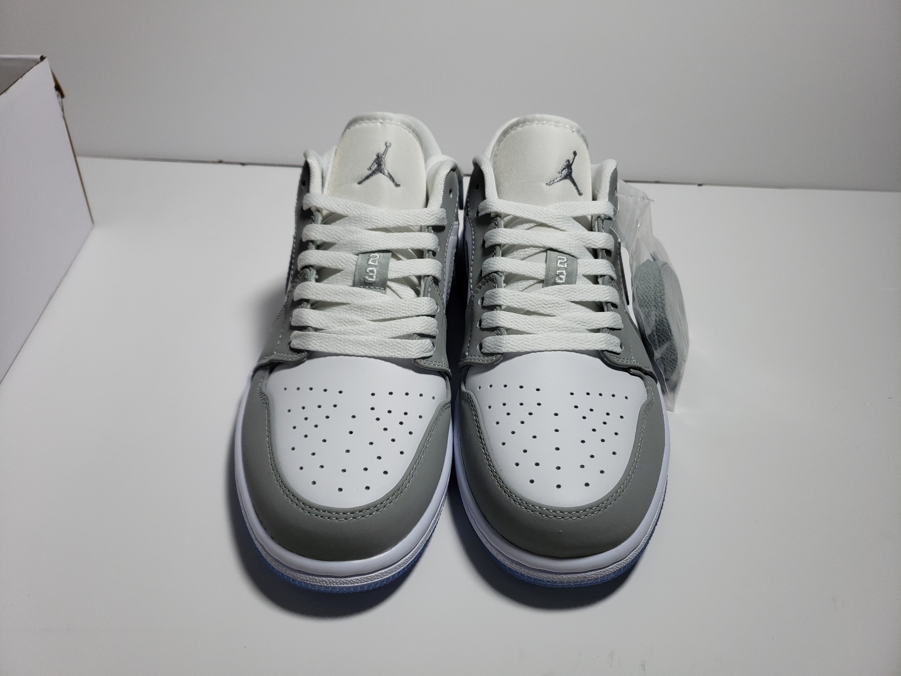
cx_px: 450
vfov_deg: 53.1
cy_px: 338
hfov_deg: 67.3
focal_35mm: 26
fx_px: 677
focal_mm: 4.3
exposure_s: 1/781
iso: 50
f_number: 1.5
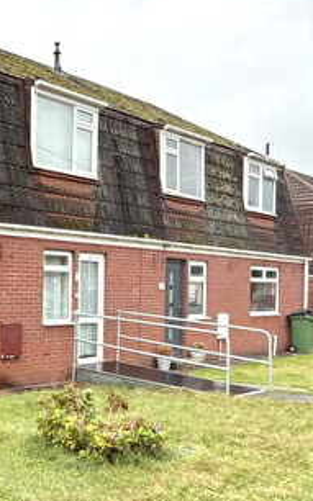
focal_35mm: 34
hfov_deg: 28.4
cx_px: -123
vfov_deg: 56.6
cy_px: 222
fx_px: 464
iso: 64
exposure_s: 1/942
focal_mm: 2.22
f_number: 2.2
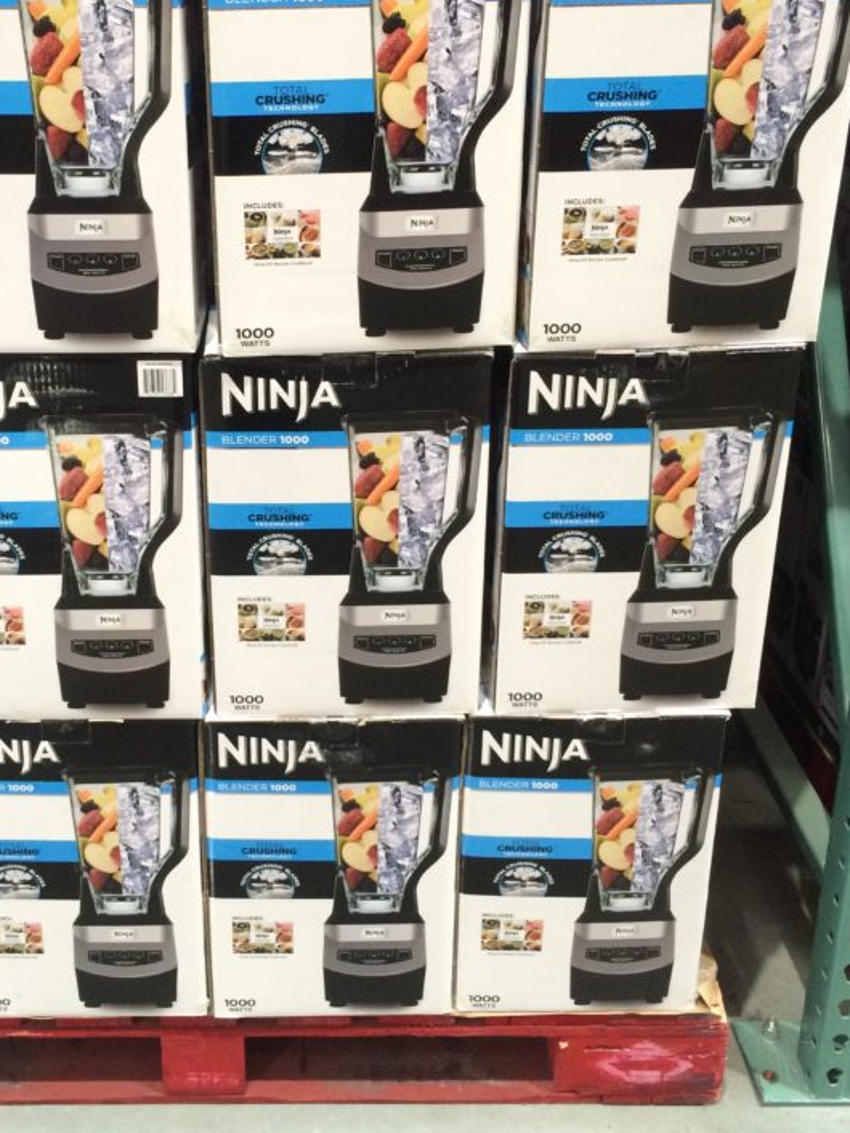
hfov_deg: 34.0
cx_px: 274
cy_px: 457
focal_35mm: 42
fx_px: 1376
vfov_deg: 44.6
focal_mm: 4.15
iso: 160
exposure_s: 1/30
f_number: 2.2
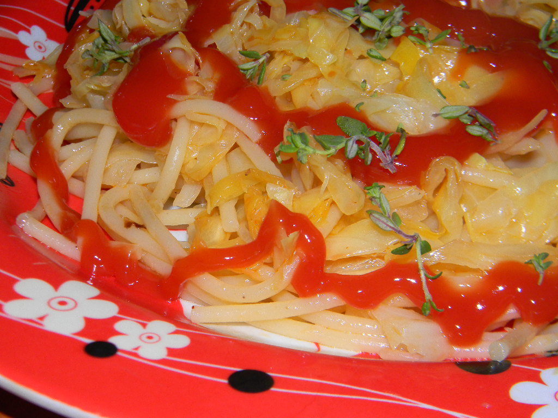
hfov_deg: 23.6
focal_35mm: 83
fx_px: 1338
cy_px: 209
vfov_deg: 17.8
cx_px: 279
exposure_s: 1/30
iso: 200
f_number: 9
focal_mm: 15.1
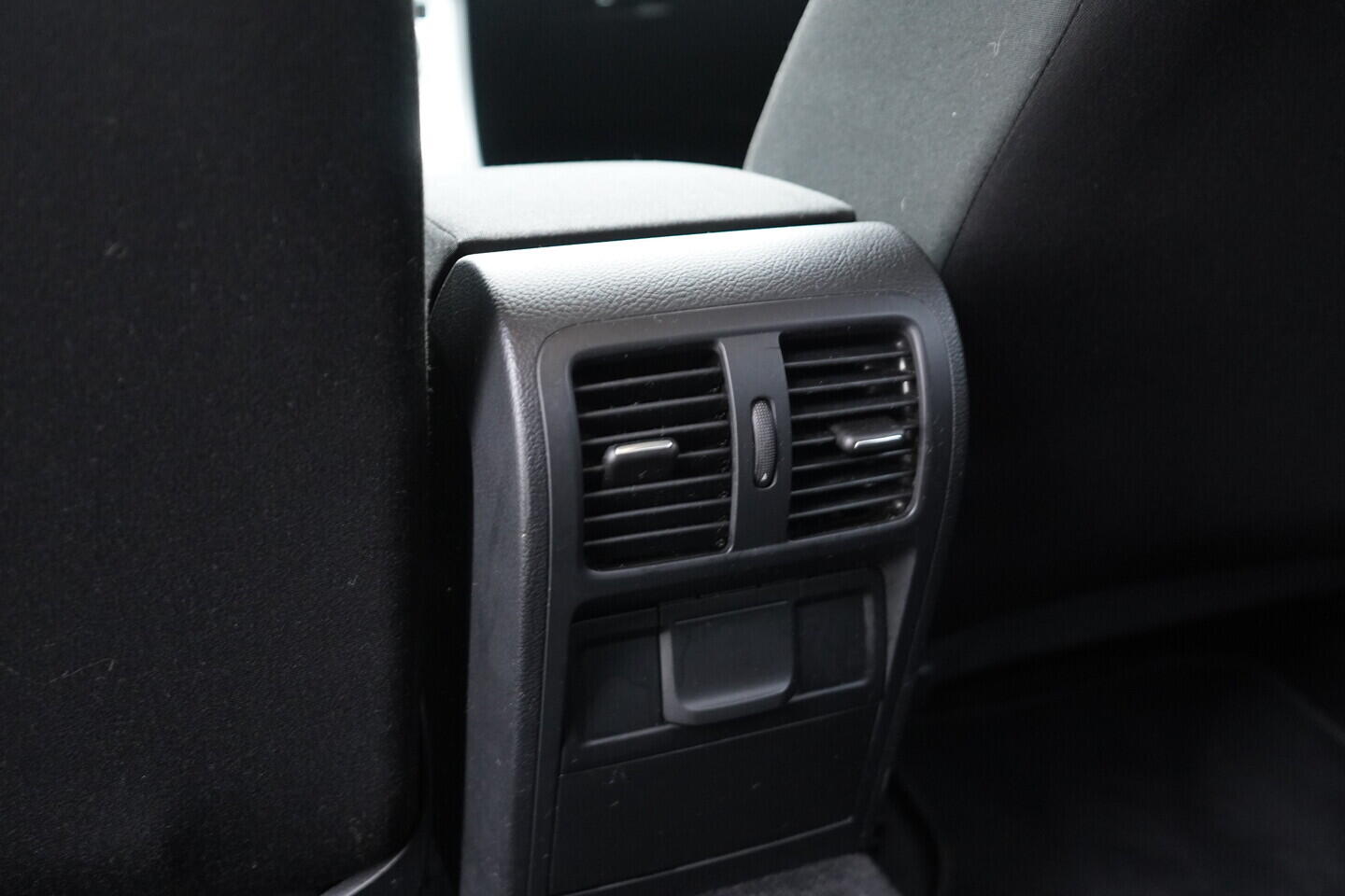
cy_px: 448
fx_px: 1345
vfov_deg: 36.9
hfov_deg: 53.1
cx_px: 672
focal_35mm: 36
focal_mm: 24
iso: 2000
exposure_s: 1/40
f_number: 2.8
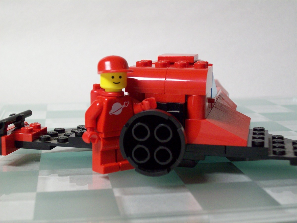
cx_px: 148
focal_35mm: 64
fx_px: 549
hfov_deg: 30.3
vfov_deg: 22.9
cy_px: 112
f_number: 3.8
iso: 160
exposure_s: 1/11.1
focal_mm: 10.7
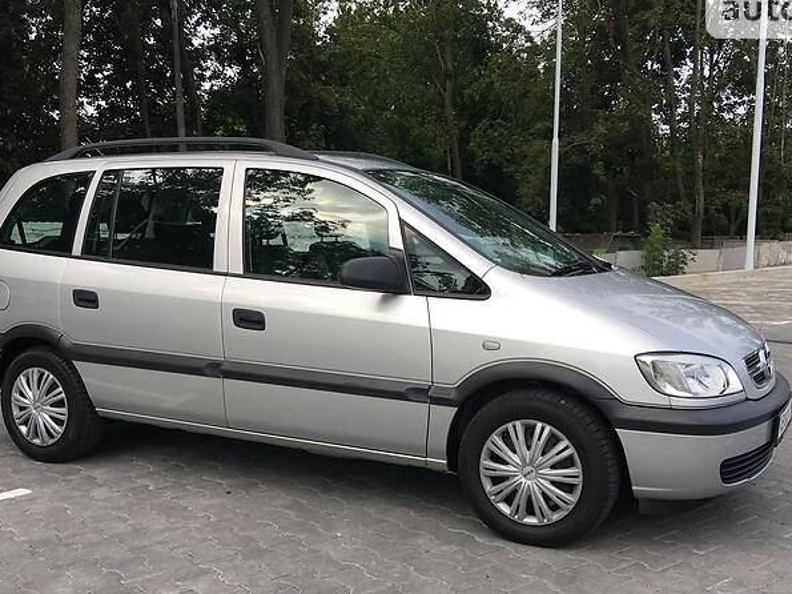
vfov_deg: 36.6
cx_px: 385
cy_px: 365
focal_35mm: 39
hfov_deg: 47.9
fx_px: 892
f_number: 2.2
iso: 25
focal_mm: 4.2
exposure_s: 1/530
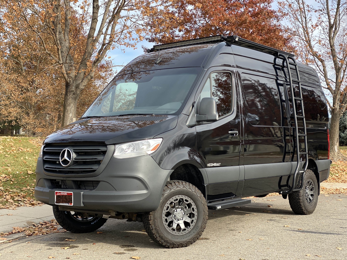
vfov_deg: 28.0
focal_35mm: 52
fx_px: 521
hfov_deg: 36.8
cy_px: 130
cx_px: 174
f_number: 2
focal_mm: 6
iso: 20
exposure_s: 1/363
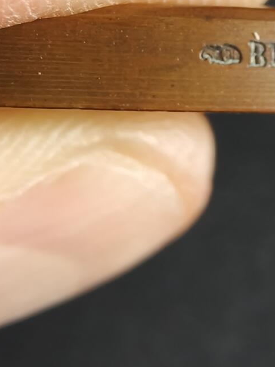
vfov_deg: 29.7
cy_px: 82
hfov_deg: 22.5
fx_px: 678
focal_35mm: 64
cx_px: 235
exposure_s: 1/50
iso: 320
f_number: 2
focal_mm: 2.32
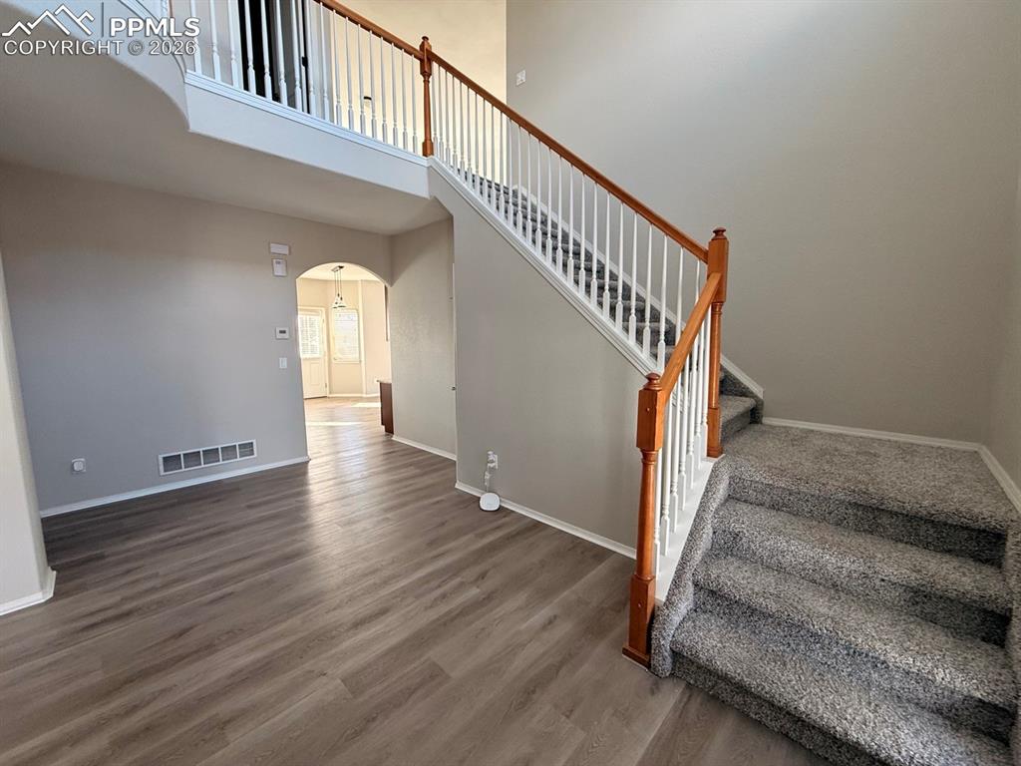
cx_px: 510
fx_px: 413
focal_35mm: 14
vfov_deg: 85.7
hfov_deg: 102.1
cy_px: 383
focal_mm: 2.22
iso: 160
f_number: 2.2
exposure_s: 1/99
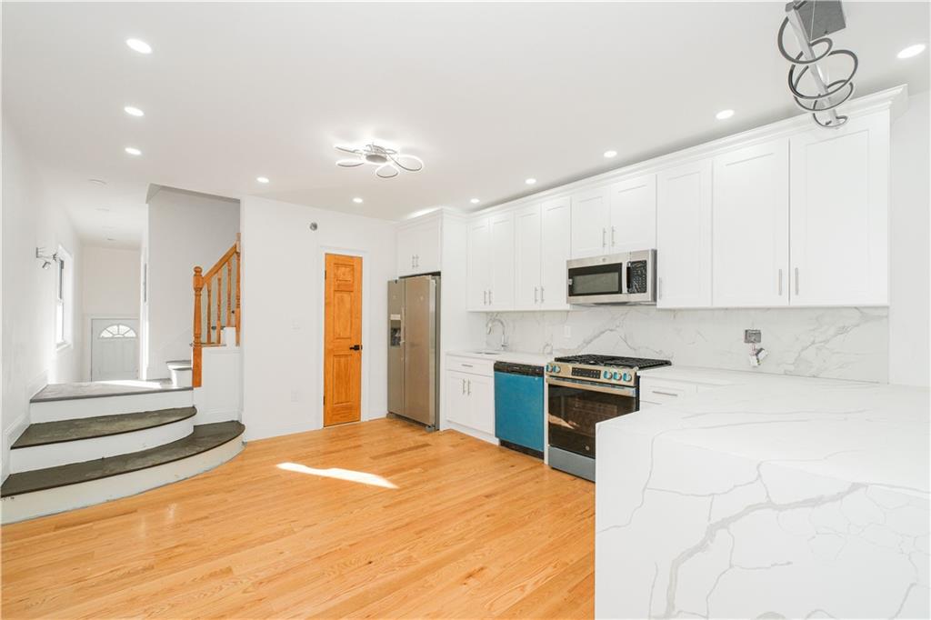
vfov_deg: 77.3
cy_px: 310
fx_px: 388
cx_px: 466
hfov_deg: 100.4
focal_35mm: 15
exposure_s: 1/80
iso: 800
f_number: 8
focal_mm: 10
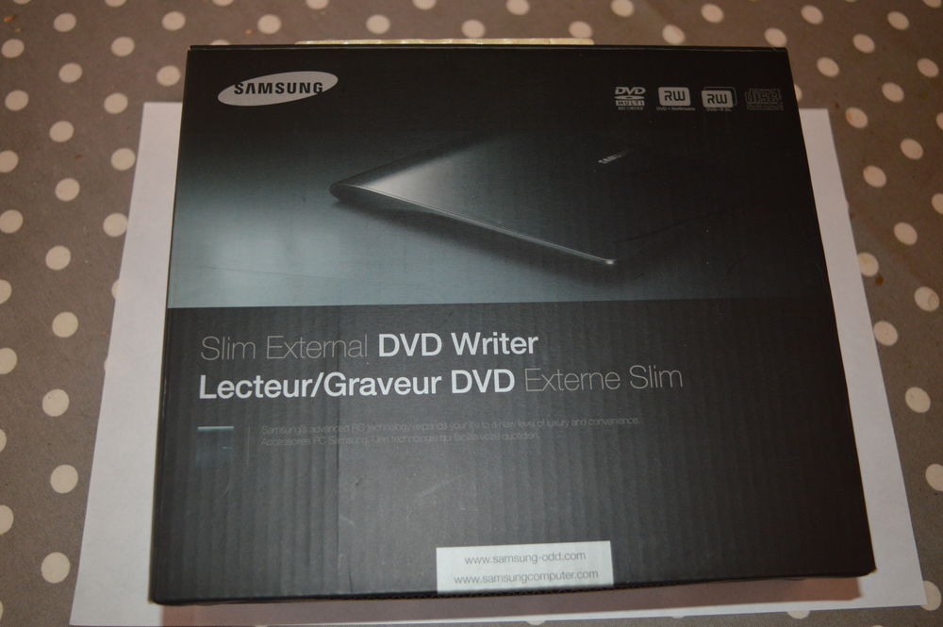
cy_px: 314
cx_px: 472
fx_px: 903
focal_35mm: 34
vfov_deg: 38.3
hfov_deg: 55.1
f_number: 3.8
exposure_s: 1/25
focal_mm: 23
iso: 1250
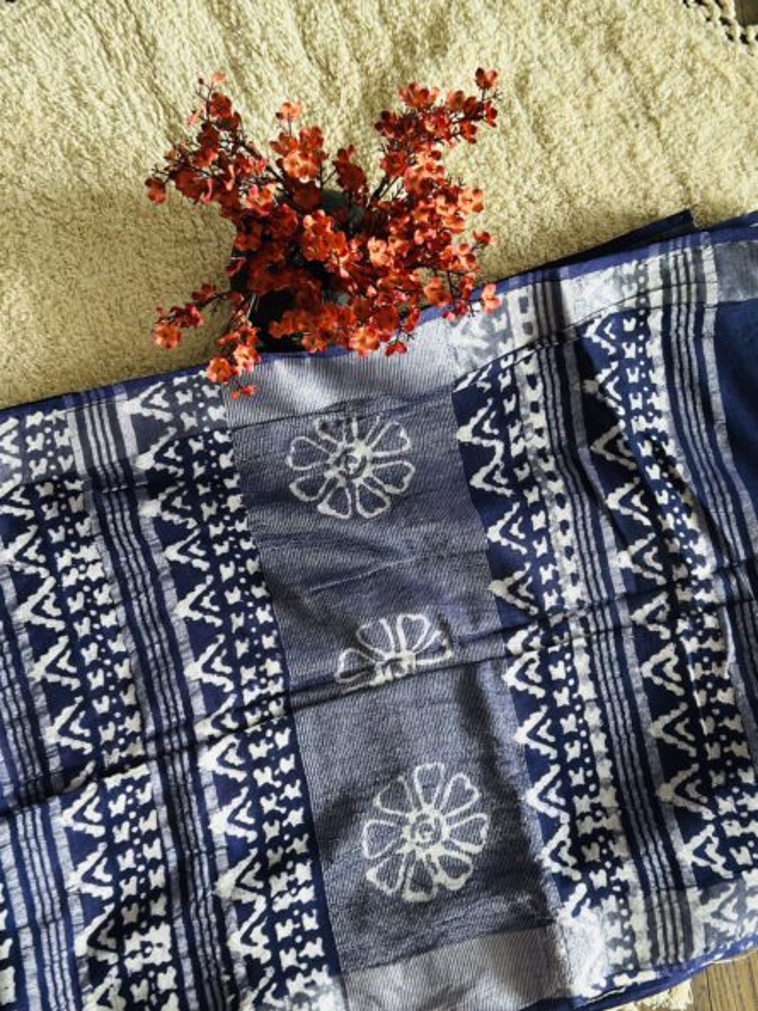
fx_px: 1401
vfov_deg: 39.6
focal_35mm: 48
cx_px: 379
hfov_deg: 30.3
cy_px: 506
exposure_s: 1/60
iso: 200
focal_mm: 6.86
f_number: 1.78
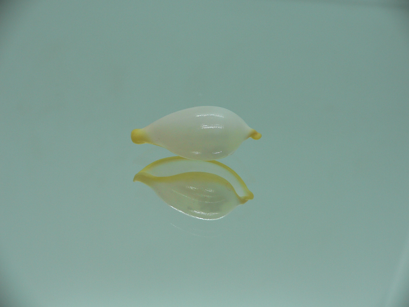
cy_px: 154
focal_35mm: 35
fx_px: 414
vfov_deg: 40.7
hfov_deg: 52.6
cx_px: 204
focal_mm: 4.6
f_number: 2.8
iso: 80
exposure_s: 1/80
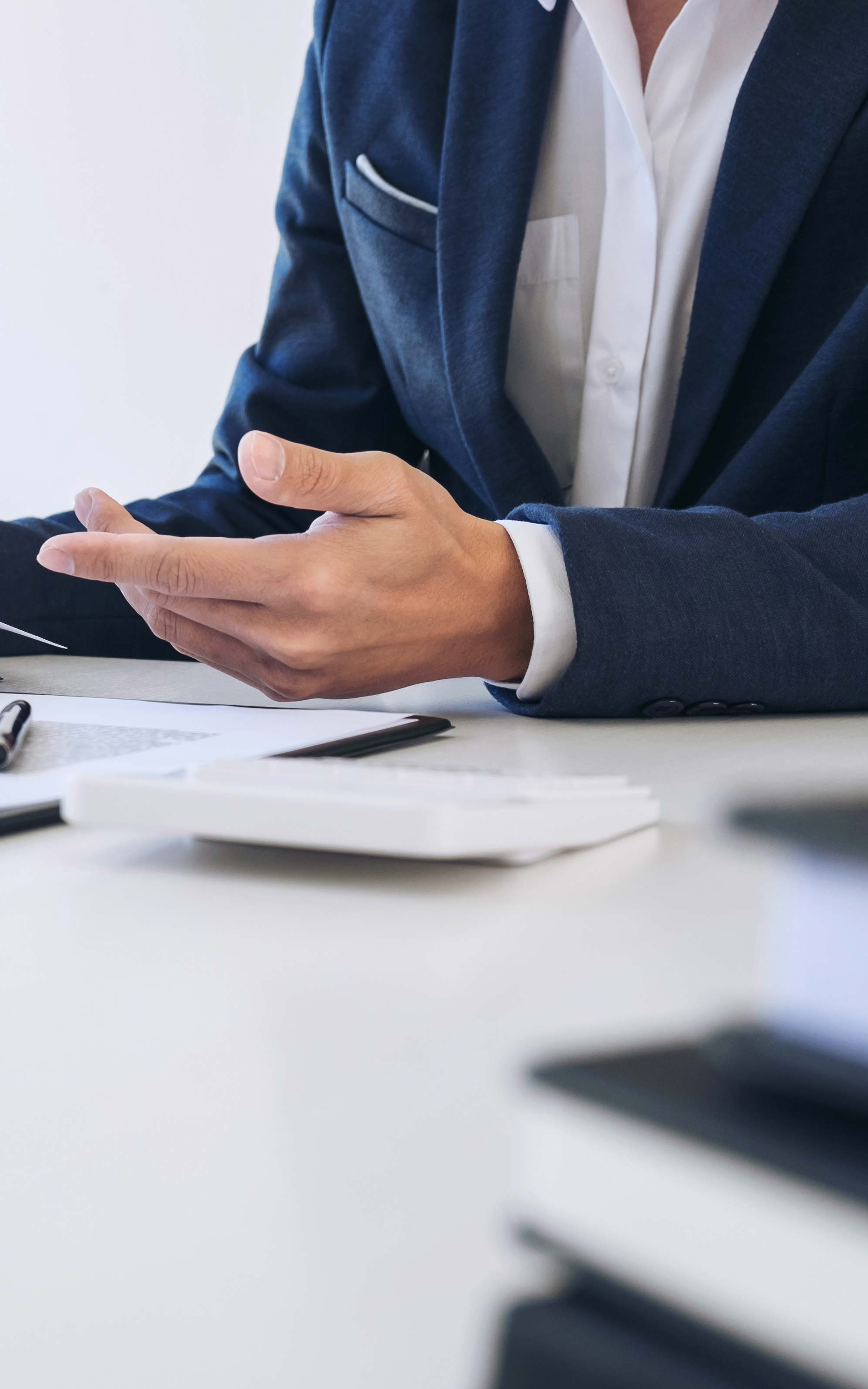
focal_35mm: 66
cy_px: 707
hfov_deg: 19.0
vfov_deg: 31.1
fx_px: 2497
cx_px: -60
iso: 320
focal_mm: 27.7
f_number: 4
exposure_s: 1/100
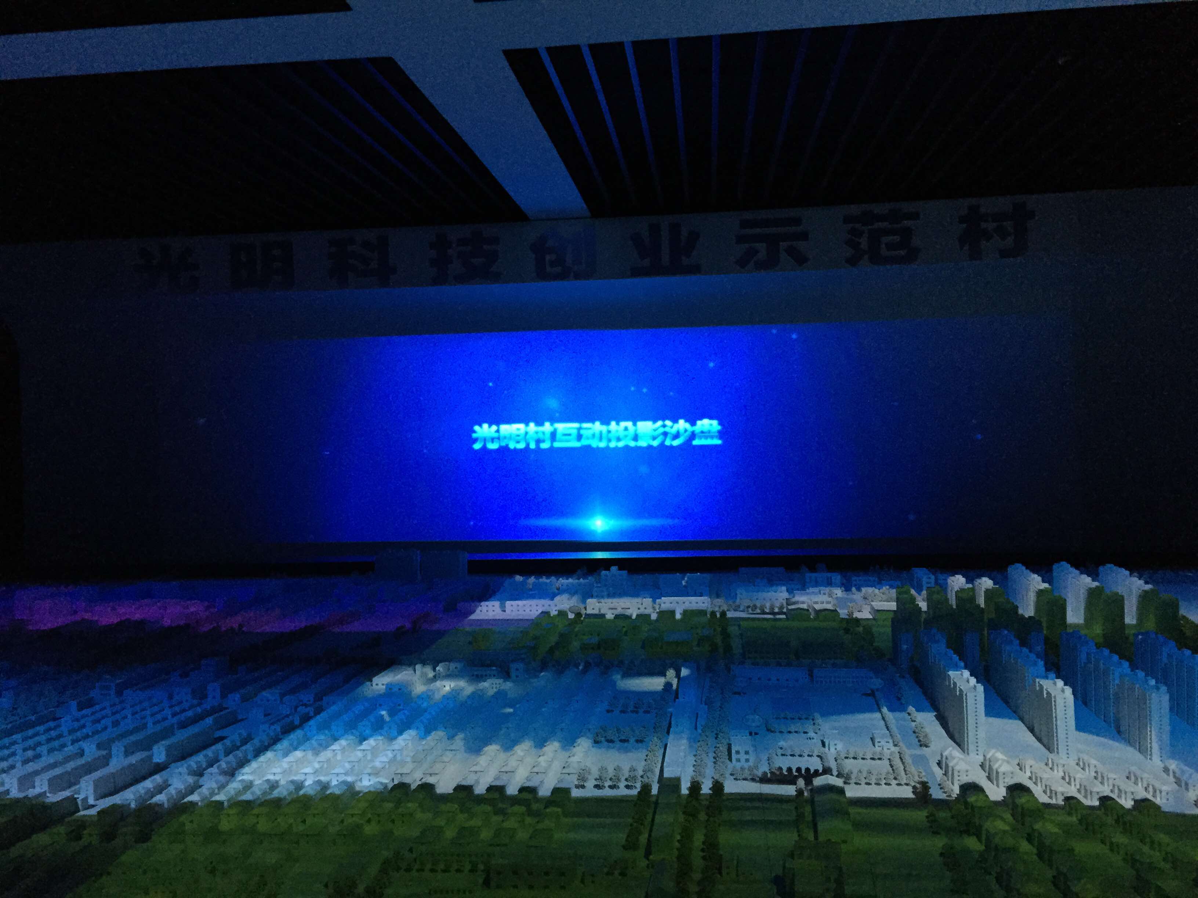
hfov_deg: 61.7
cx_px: 599
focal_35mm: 29
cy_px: 449
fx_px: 1004
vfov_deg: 48.2
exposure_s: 1/30
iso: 250
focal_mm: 4.15
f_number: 2.2
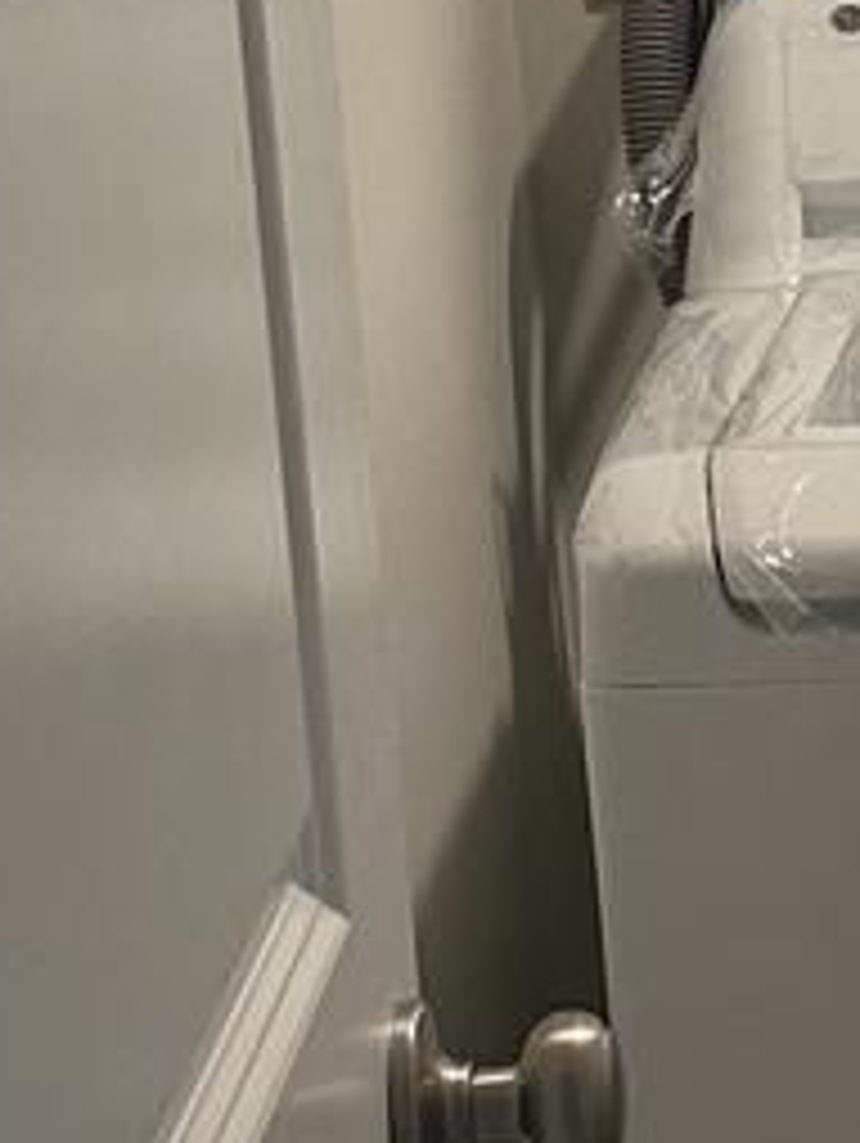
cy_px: 292
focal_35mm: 145
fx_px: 4795
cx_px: 2530
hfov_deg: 8.6
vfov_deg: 13.6
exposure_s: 1/60
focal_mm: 6.86
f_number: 1.78
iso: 125
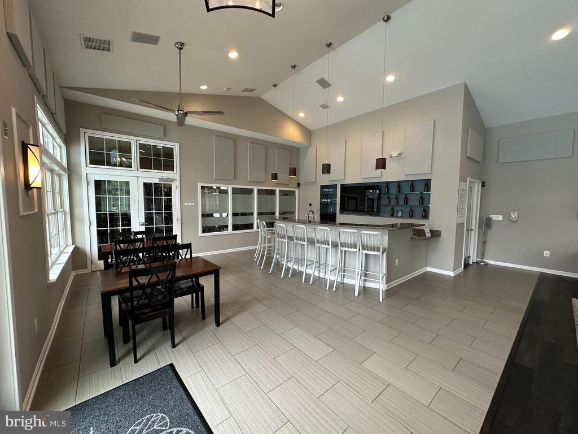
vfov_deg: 85.7
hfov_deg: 102.1
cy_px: 217
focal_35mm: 14
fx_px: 234
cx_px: 289
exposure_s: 1/120
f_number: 2.2
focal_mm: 2.22
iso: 200
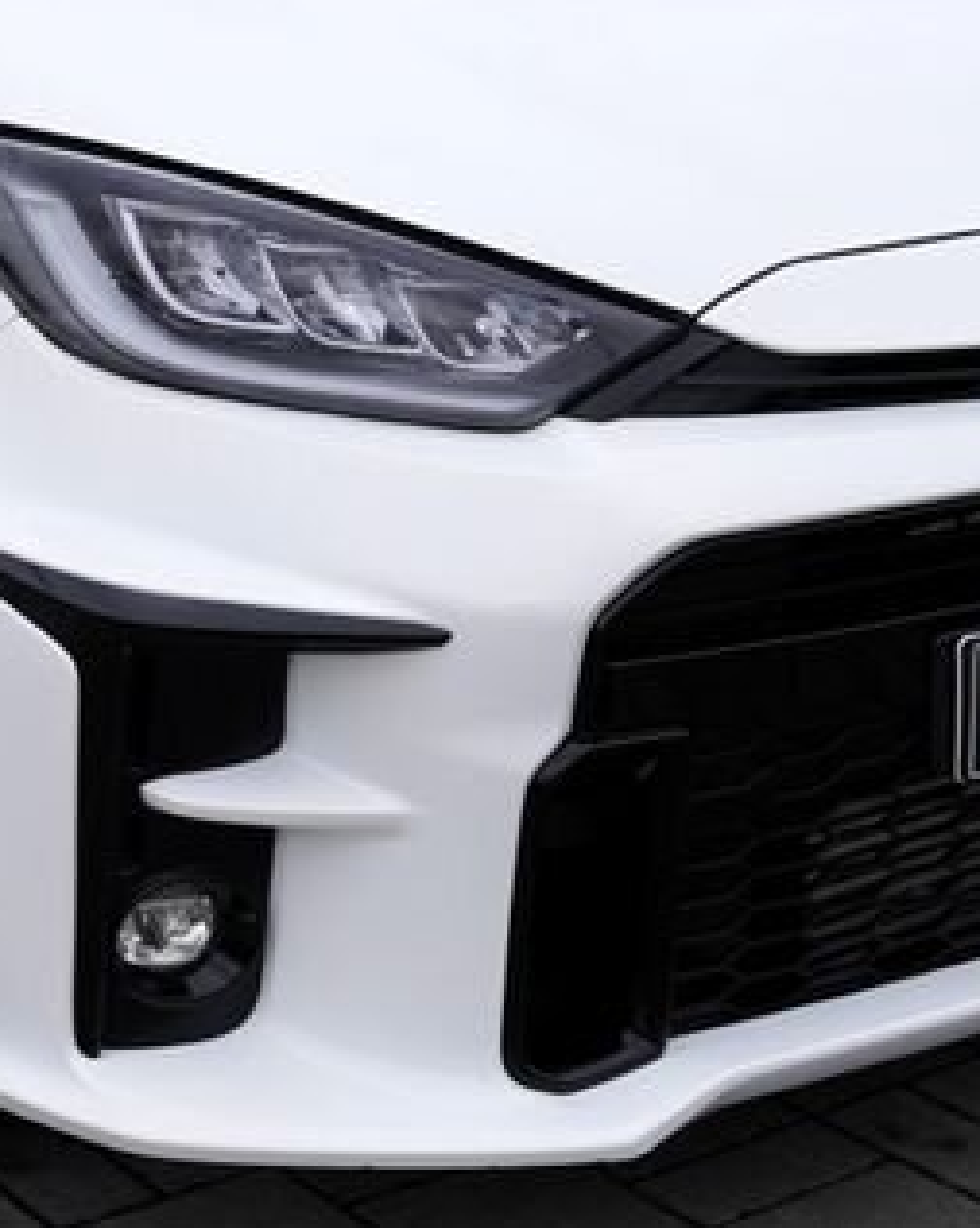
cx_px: 287
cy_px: 219
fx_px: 3195
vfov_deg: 21.4
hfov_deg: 17.4
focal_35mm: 88
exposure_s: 1/160
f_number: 6.3
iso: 100
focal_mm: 29
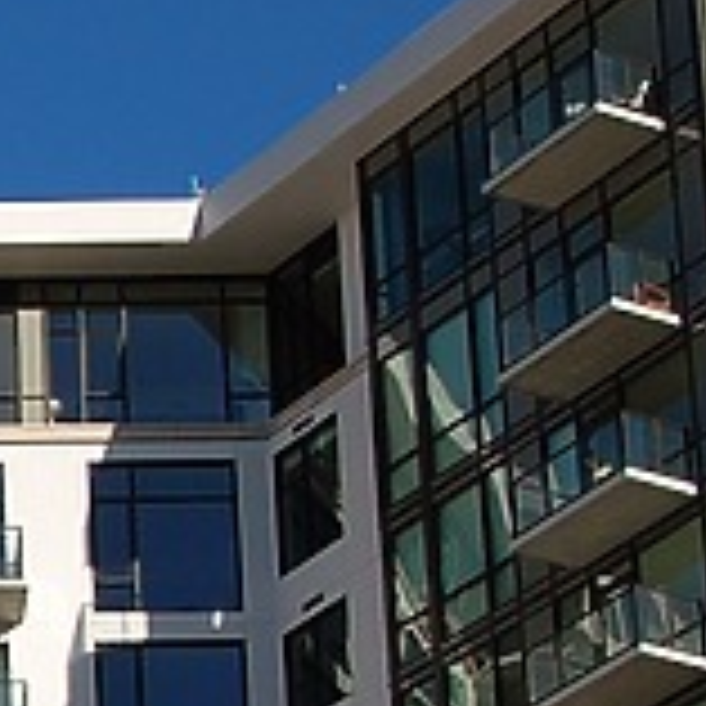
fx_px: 5376
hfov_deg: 7.2
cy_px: 753
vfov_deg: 7.5
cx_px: -737
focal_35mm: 233
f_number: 11
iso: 200
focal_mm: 32
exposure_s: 1/400
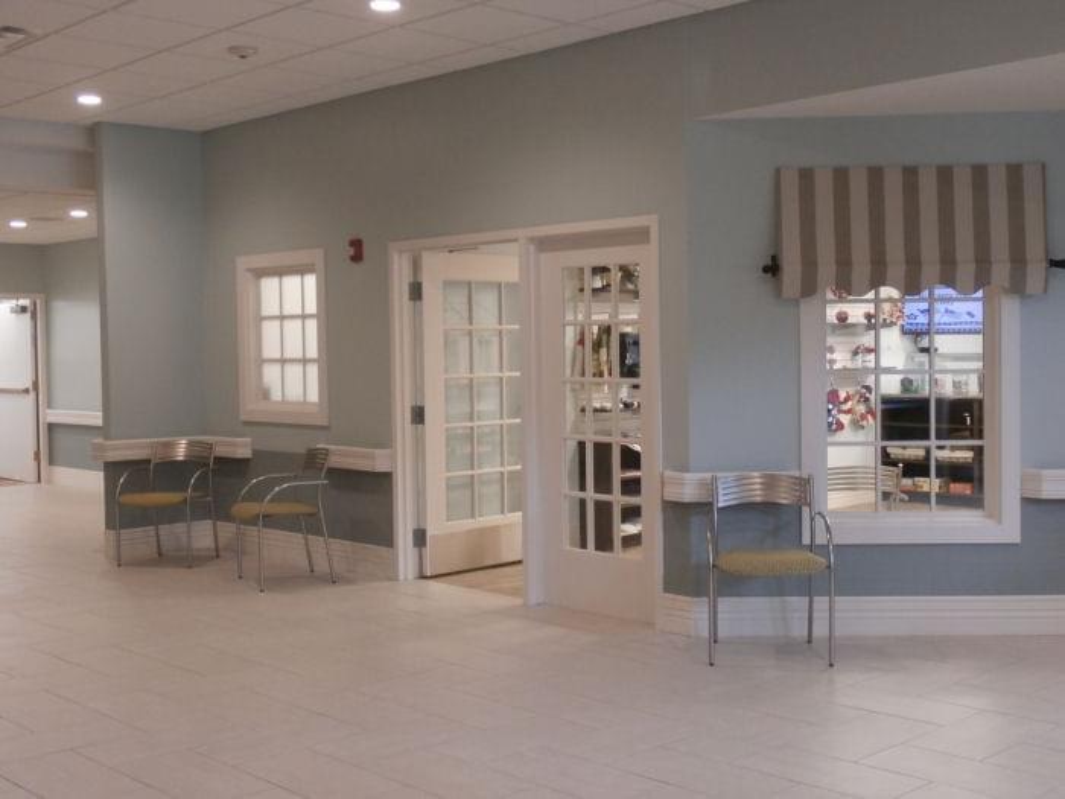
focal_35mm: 41
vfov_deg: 35.1
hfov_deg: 45.8
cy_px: 400
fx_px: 1261
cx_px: 532
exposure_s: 1/30
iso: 400
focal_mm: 7.28
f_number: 3.6
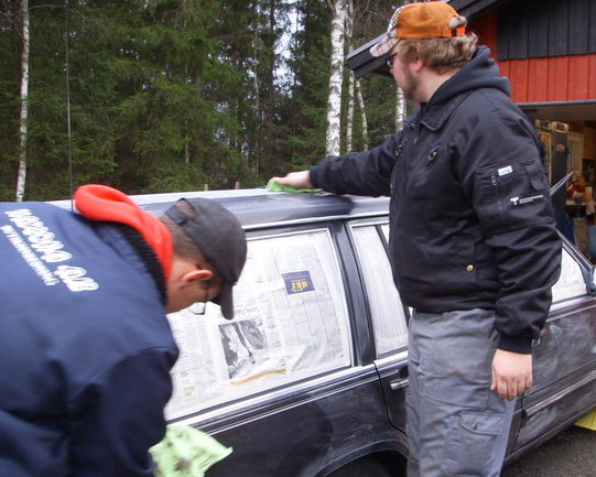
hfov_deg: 41.1
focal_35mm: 45
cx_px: 307
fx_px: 794
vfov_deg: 33.4
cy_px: 260
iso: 110
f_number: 3.5
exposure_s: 1/45
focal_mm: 6.6
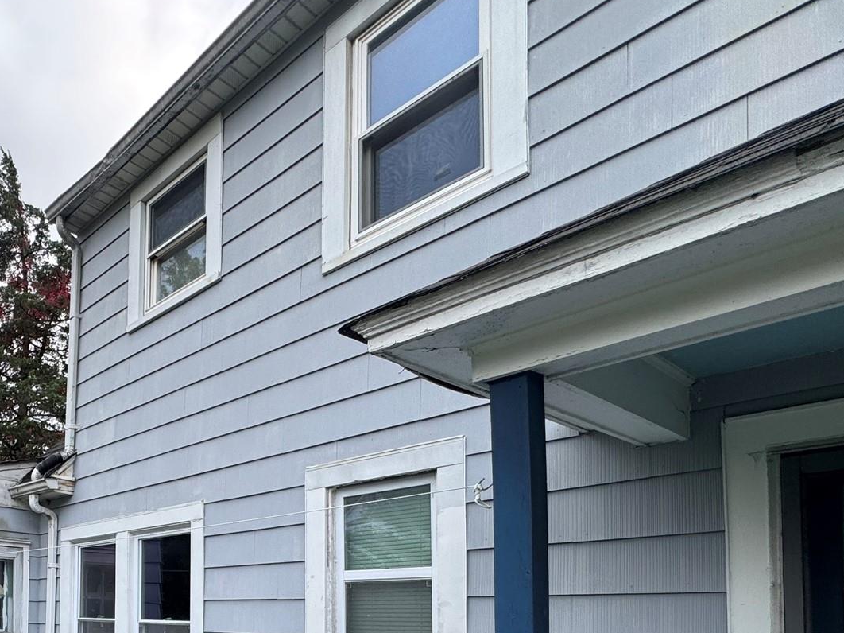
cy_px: 588
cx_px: 112
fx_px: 658
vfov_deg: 45.7
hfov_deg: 57.7
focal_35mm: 27
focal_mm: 2.22
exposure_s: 1/423
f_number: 2.2
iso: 40
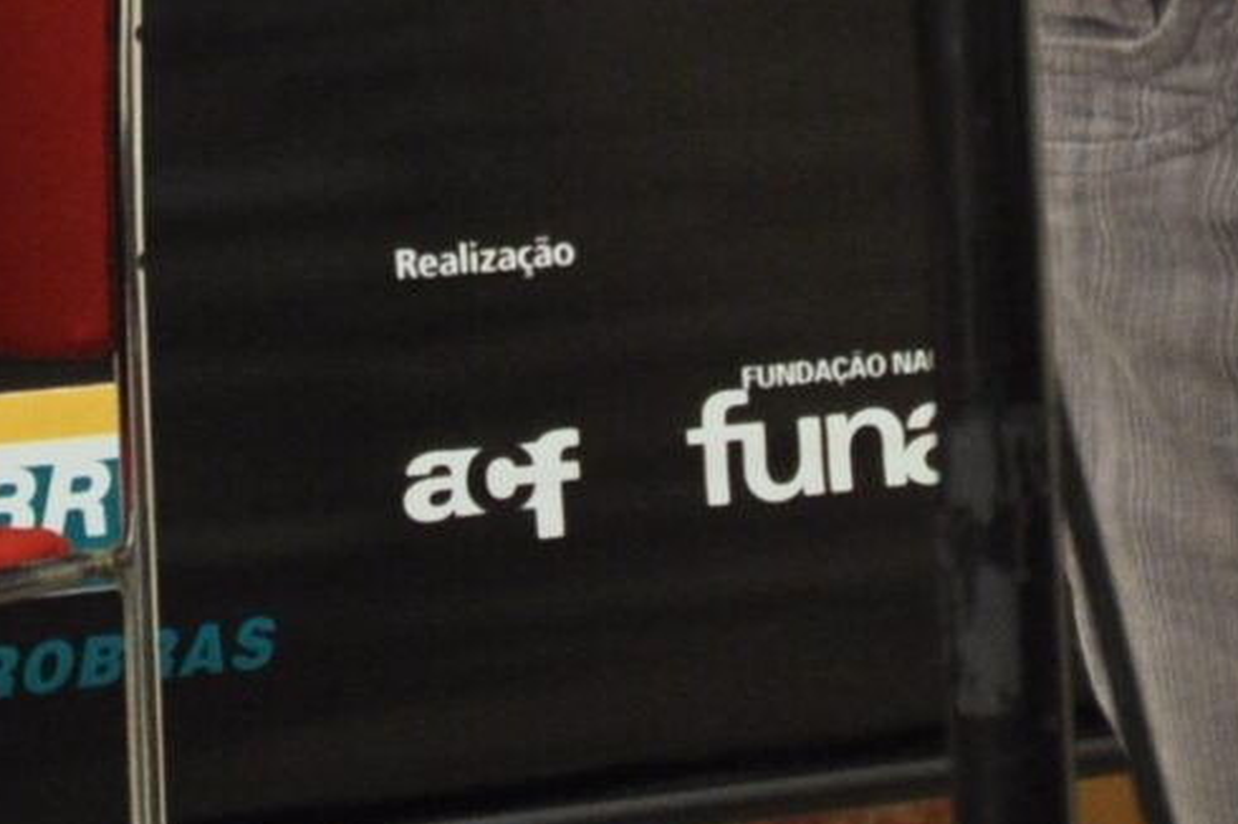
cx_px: 667
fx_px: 6461
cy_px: -1196
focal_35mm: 188
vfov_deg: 6.9
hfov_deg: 10.9
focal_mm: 24
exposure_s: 1/20
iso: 640
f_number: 4
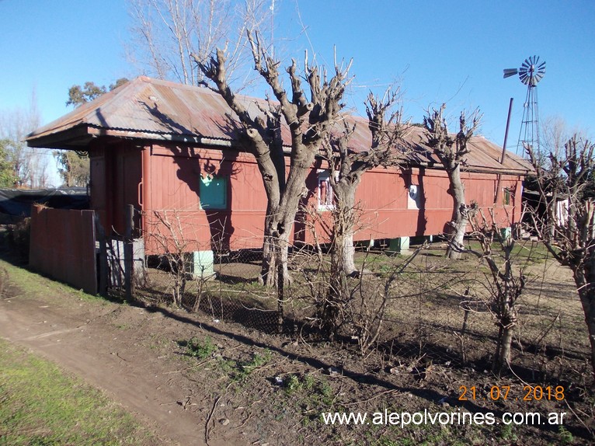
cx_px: 298
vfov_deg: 49.7
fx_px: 481
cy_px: 223
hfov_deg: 63.5
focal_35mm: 28
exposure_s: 1/200
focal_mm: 4
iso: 80
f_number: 5.4
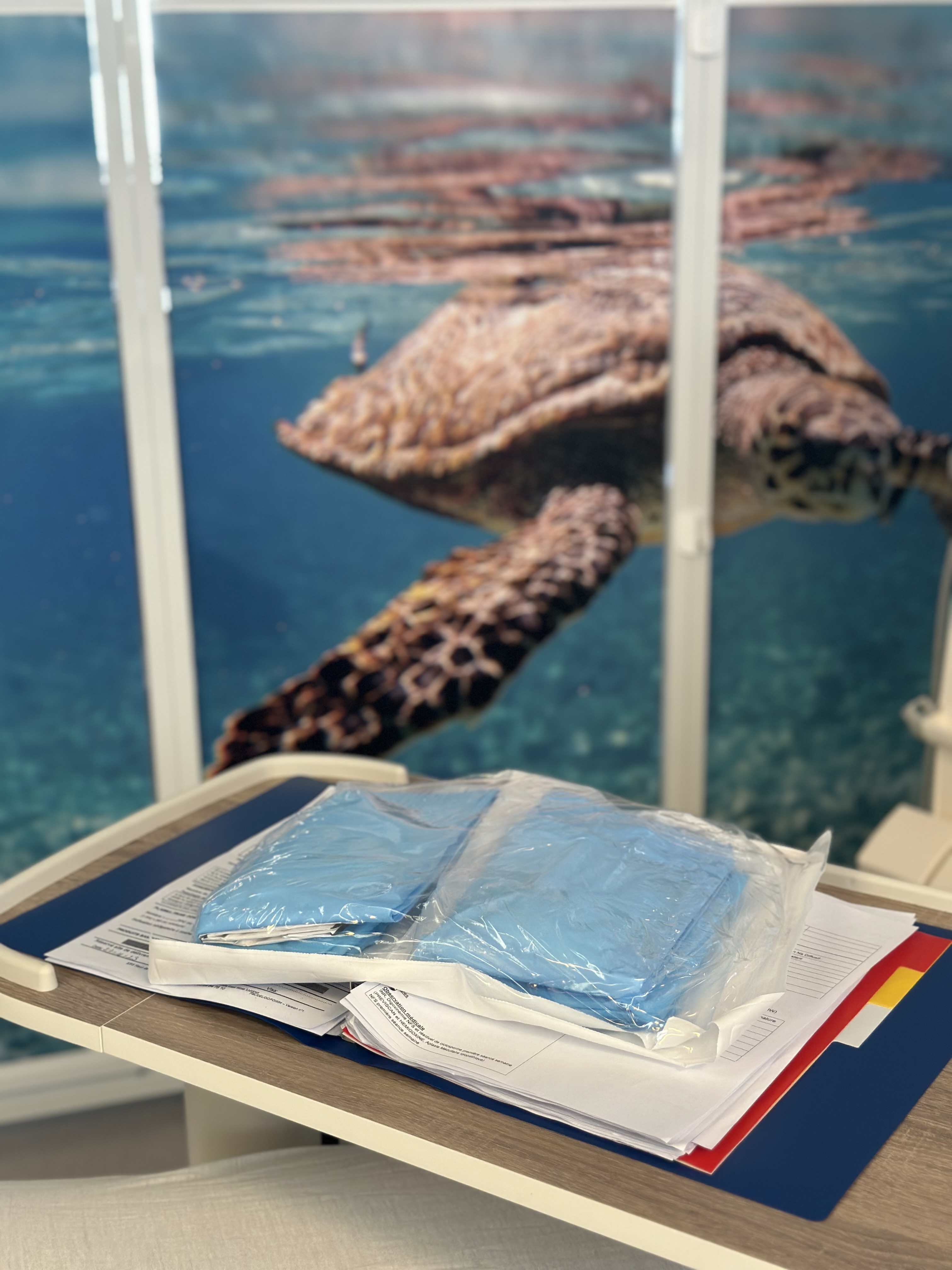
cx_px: 476
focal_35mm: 48
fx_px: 1760
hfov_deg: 30.3
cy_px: 635
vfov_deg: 39.7
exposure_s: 1/100
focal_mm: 6.86
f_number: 1.78
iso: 125
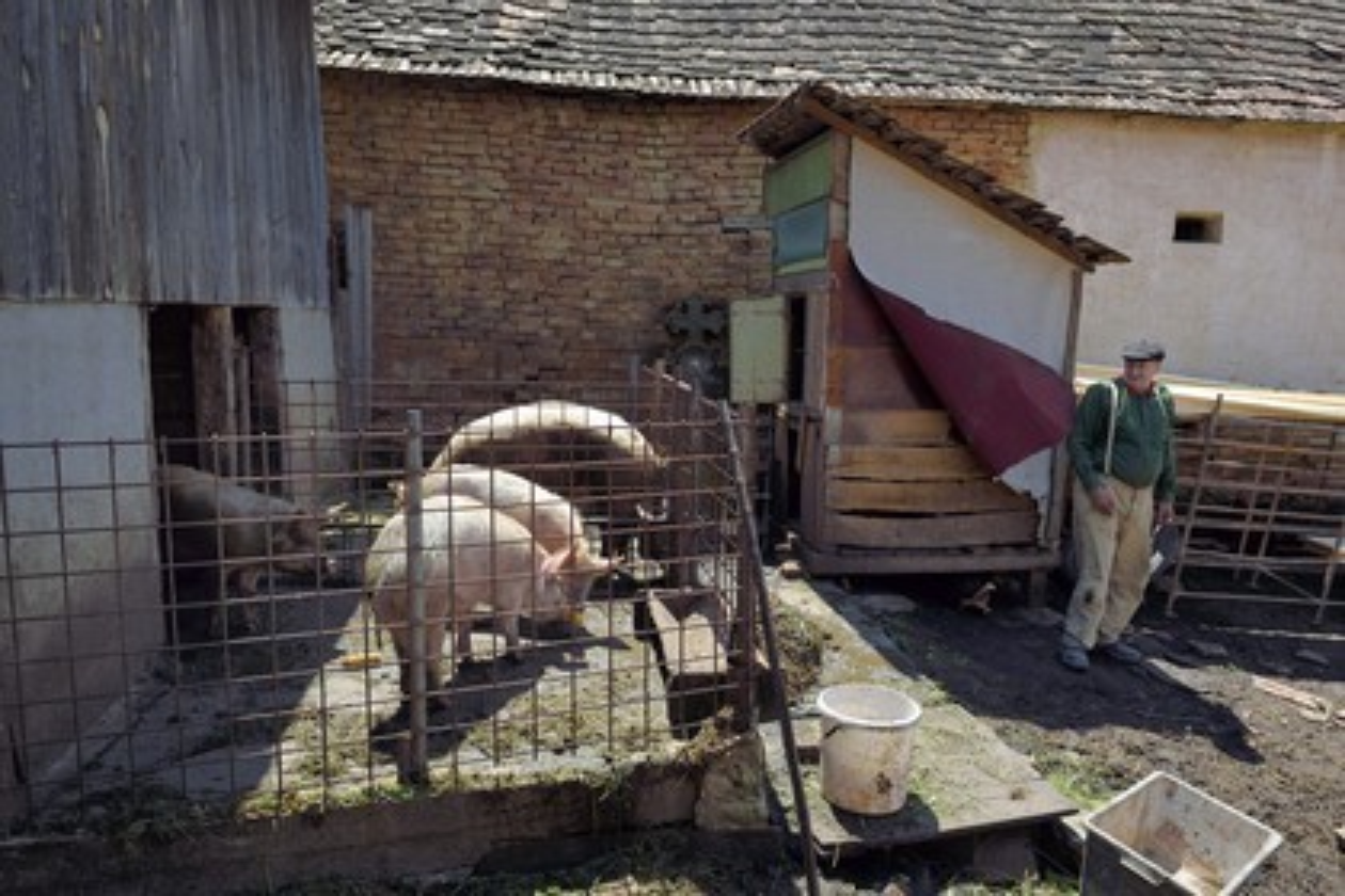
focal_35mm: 24
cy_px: 448
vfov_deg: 53.1
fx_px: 897
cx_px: 672
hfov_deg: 73.7
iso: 200
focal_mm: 24
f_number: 11
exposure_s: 1/200
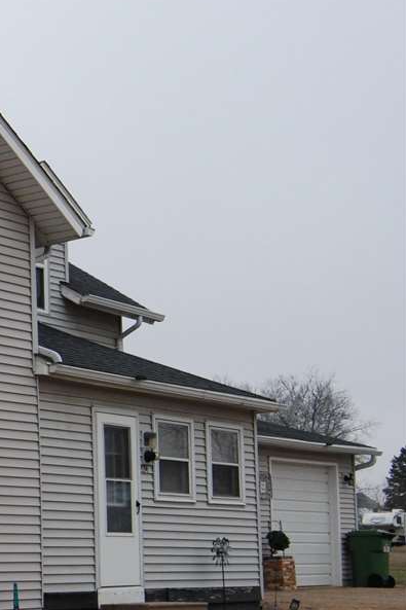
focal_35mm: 68
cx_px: -248
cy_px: 393
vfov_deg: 29.5
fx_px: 1152
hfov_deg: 17.4
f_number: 8
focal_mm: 21
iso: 800
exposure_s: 1/250
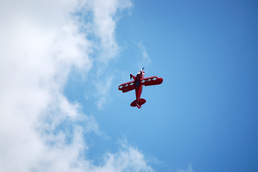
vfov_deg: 4.6
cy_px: 86
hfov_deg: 6.9
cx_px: 129
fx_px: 2148
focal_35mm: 300
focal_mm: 200
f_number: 5.6
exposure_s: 1/1250
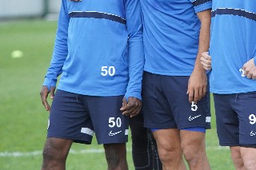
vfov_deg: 3.3
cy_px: 39
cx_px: 222
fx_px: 2978
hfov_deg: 4.9
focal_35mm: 419
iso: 2000
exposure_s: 1/250
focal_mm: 200
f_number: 4
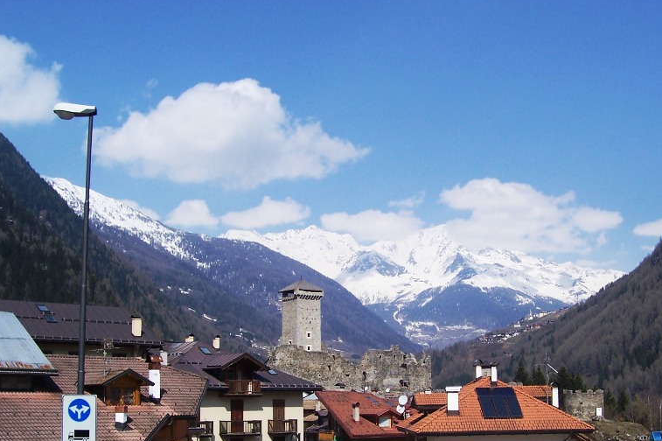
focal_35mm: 46
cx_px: 376
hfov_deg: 42.7
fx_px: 845
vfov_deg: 29.0
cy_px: 294
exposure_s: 1/750
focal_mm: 5.6
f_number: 5.6
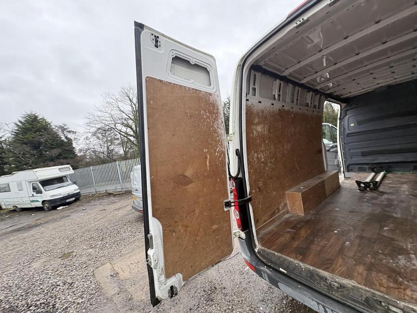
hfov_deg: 102.1
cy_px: 156
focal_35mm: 14
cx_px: 208
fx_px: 169
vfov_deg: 85.7
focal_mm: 2.22
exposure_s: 1/99
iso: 125
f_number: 2.2
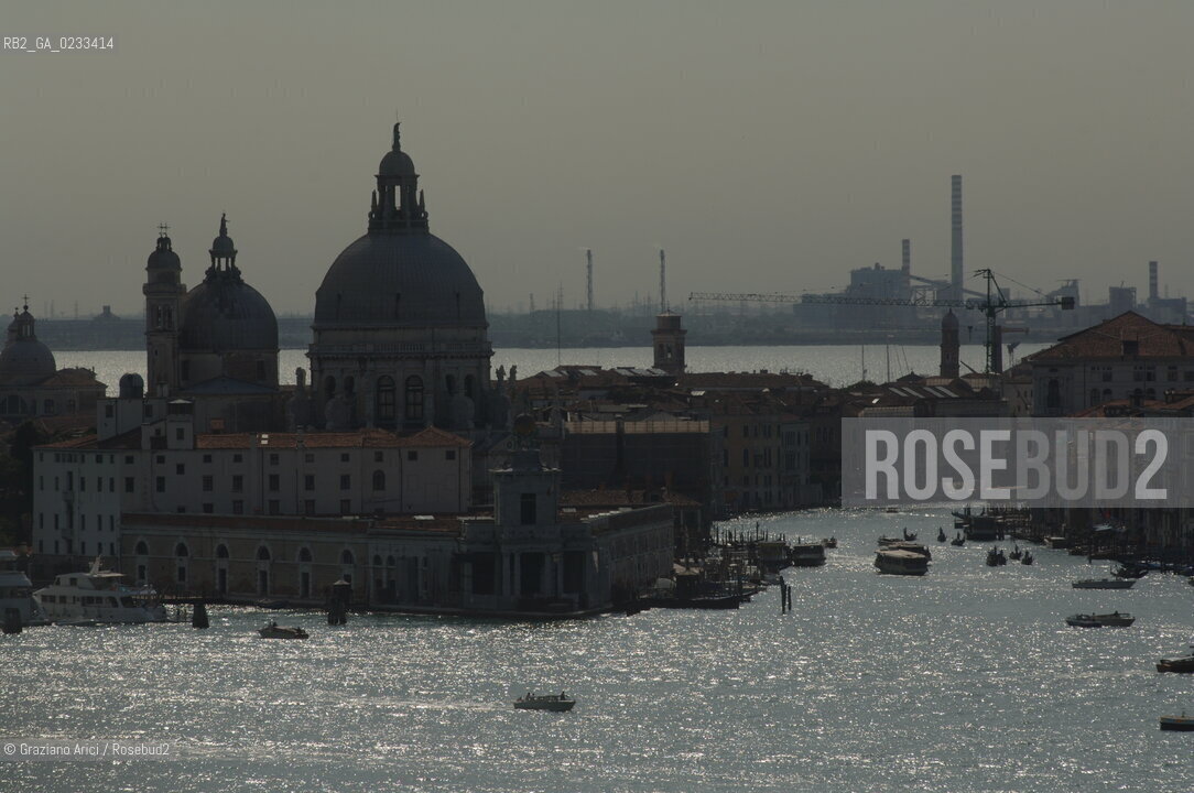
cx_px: 597
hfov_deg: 8.1
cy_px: 396
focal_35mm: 255
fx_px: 8447
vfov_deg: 5.4
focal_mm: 170
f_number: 11
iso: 100
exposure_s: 1/800
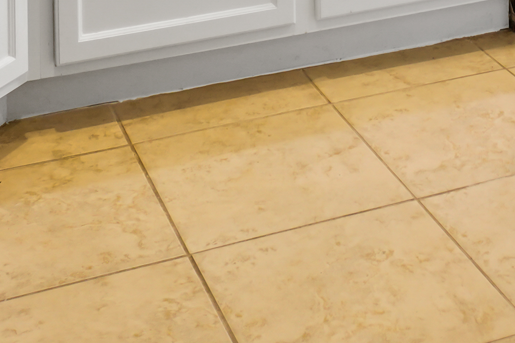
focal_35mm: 87
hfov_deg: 22.8
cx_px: 459
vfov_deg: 12.5
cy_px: -465
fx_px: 1244
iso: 1600
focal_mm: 16
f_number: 8
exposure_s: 1/40
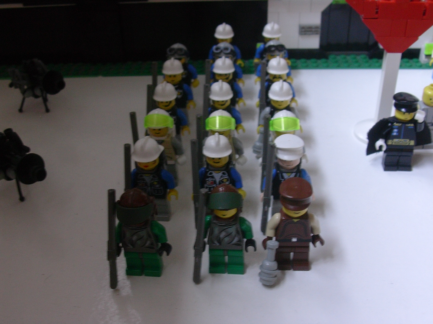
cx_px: 216
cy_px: 162
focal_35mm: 45
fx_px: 563
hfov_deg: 42.1
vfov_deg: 32.2
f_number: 2.9
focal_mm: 6.7
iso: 70
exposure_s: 1/12.6
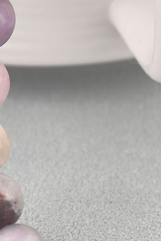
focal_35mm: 271
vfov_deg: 7.6
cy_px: 77
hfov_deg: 5.1
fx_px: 1819
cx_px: 174
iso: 125
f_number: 2.67
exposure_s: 1/160
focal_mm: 22.48
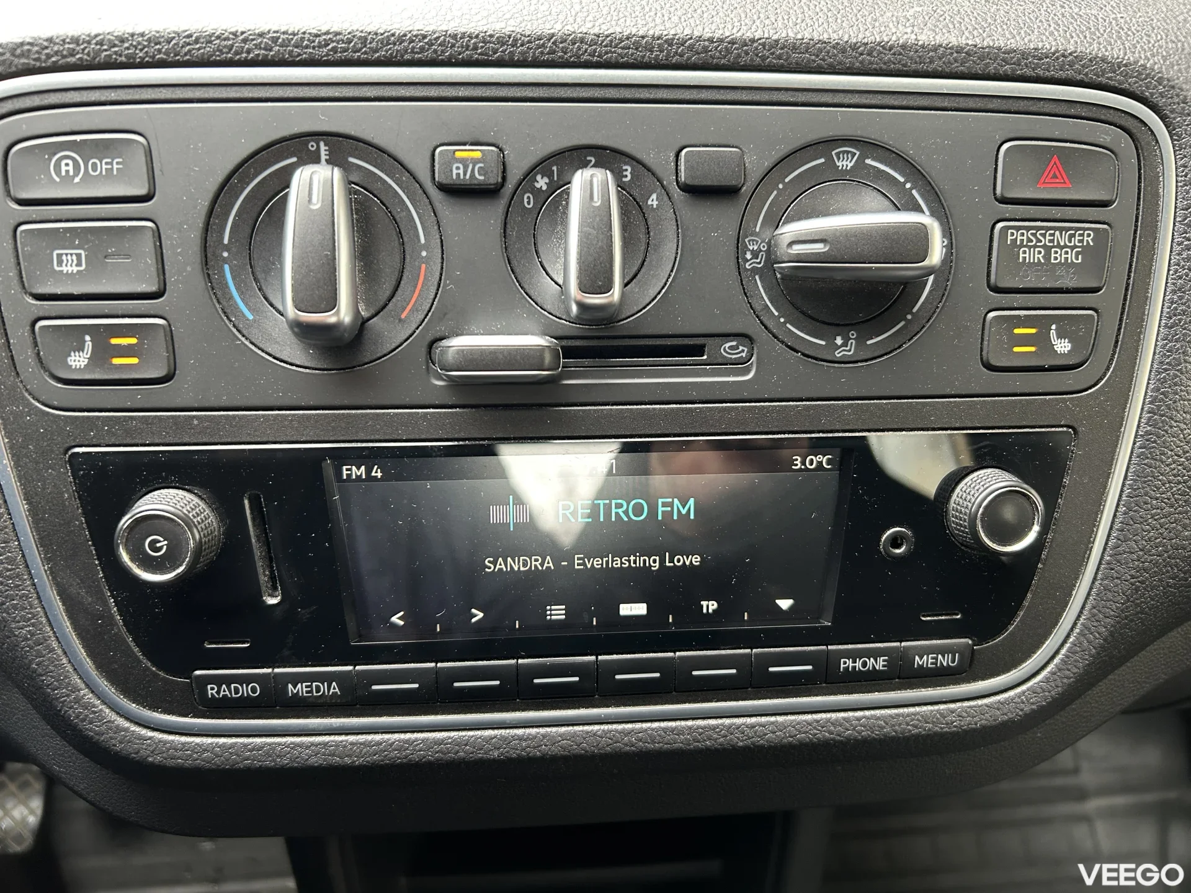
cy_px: 446
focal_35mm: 26
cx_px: 596
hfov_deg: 67.3
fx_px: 895
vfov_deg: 53.1
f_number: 1.5
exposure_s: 1/67
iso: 125
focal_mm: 5.7
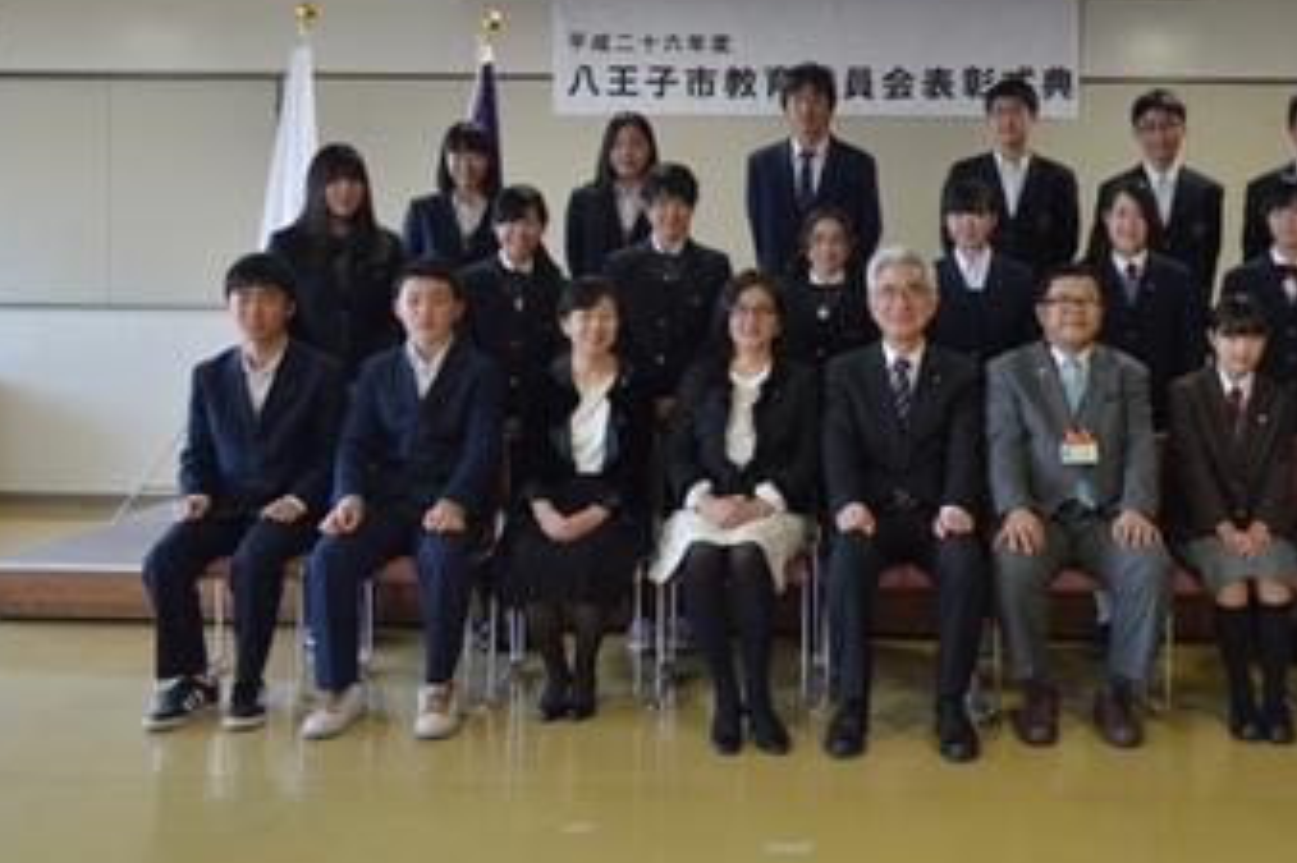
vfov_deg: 33.0
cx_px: 856
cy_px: 274
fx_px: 1440
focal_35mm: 40
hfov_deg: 47.7
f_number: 4
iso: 200
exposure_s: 1/60
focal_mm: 18
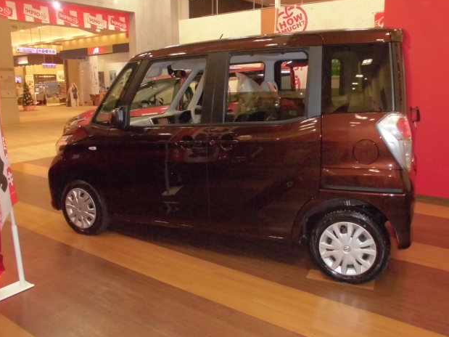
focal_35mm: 30
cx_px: 228
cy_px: 164
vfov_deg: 46.8
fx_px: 389
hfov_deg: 60.0
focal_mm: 5.3
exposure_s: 1/60
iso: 400
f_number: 3.7
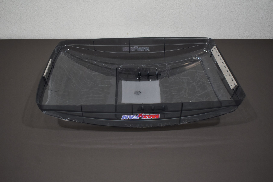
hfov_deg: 49.6
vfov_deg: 34.2
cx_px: 136
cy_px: 91
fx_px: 296
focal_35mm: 39
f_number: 4
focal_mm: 26
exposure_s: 1/250
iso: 720
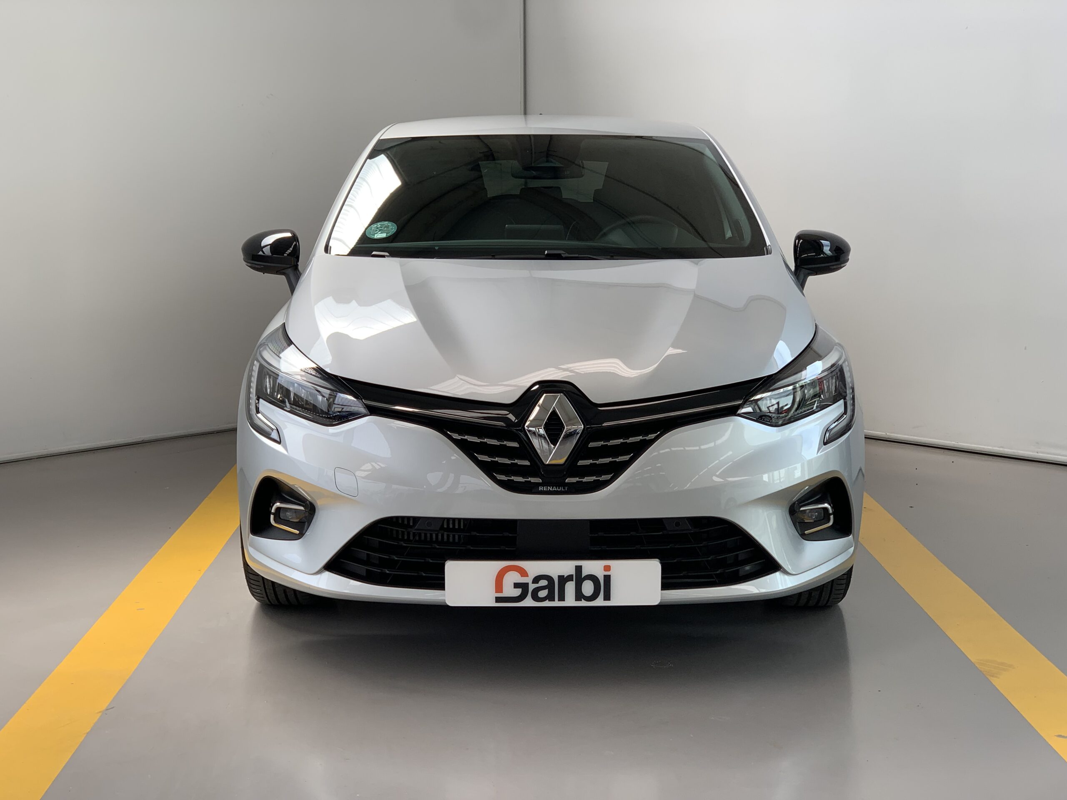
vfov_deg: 28.0
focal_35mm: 52
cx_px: 534
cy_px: 400
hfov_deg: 36.8
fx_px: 1603
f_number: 2.4
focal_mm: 6
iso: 16
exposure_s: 1/180
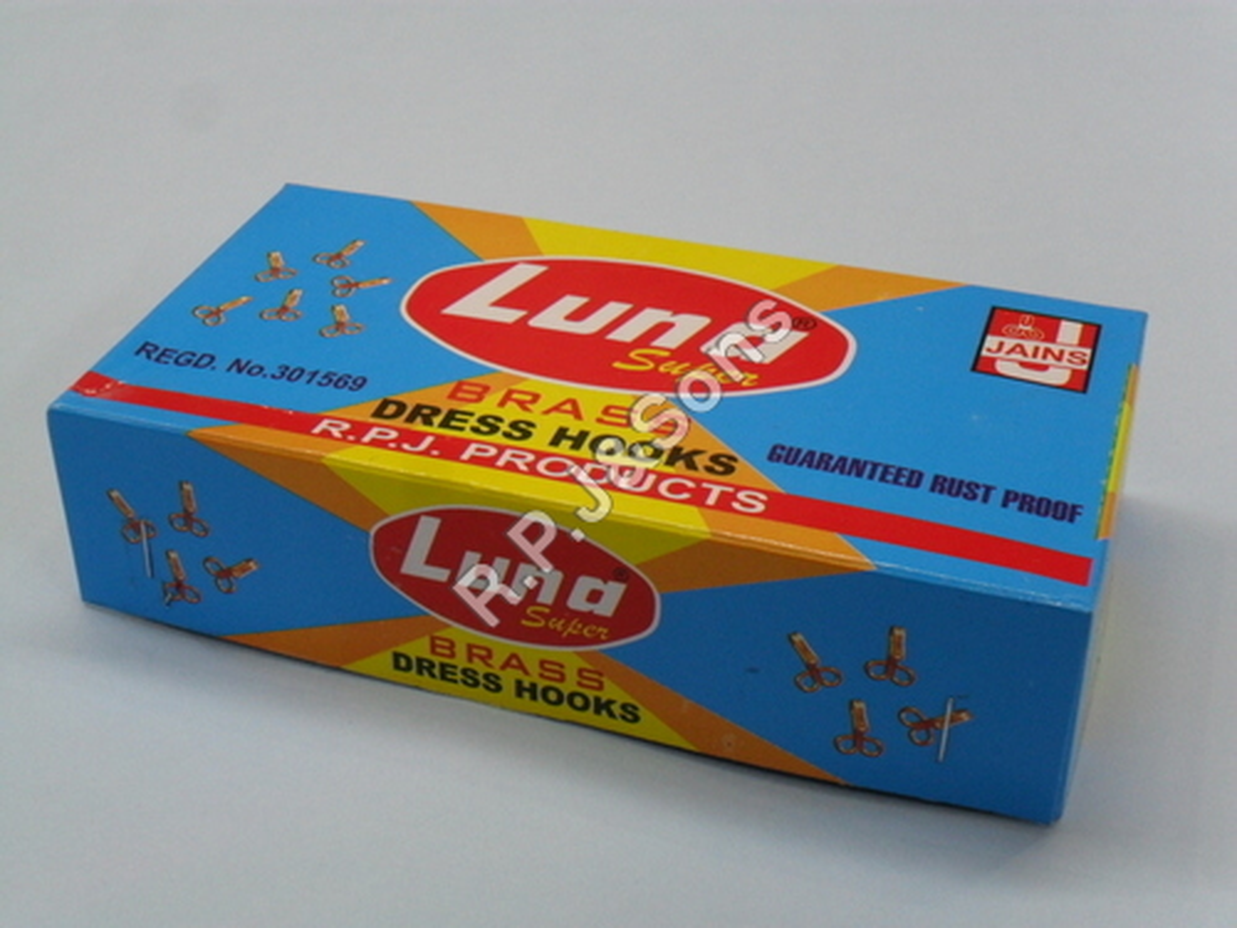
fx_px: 1858
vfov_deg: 28.0
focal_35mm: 52
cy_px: 464
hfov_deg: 36.8
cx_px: 618
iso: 200
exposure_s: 1/8
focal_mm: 9.3
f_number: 5
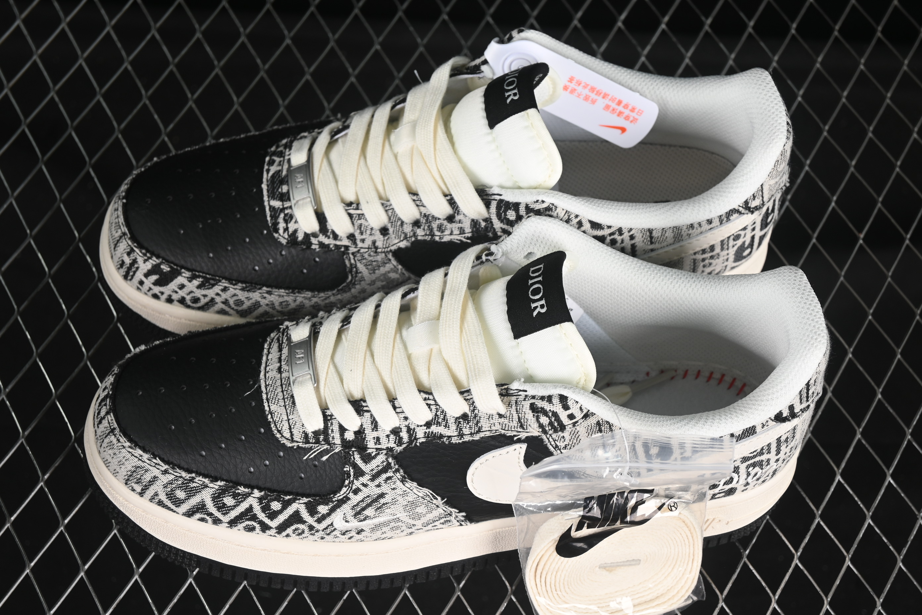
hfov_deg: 27.0
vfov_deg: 18.2
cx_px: 461
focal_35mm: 75
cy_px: 308
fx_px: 1921
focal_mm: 50
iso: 160
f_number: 6.3
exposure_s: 1/50
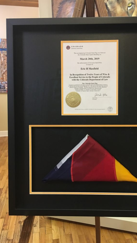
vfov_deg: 61.0
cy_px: 123
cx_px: 86
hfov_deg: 36.5
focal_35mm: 32
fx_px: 207
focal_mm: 4.15
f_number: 2.2
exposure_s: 1/15
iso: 80
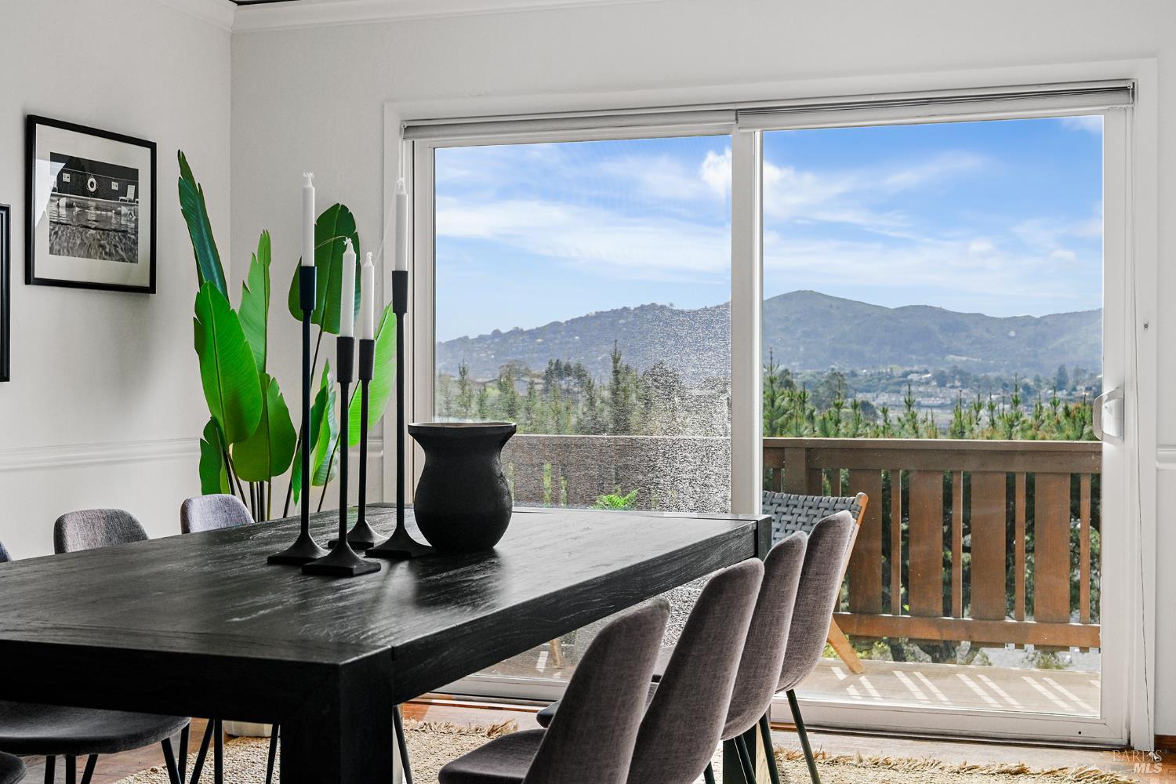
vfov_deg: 27.0
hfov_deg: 39.6
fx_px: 1633
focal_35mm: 50
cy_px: 392
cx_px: 588
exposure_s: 1/160
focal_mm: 50
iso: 800
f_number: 9
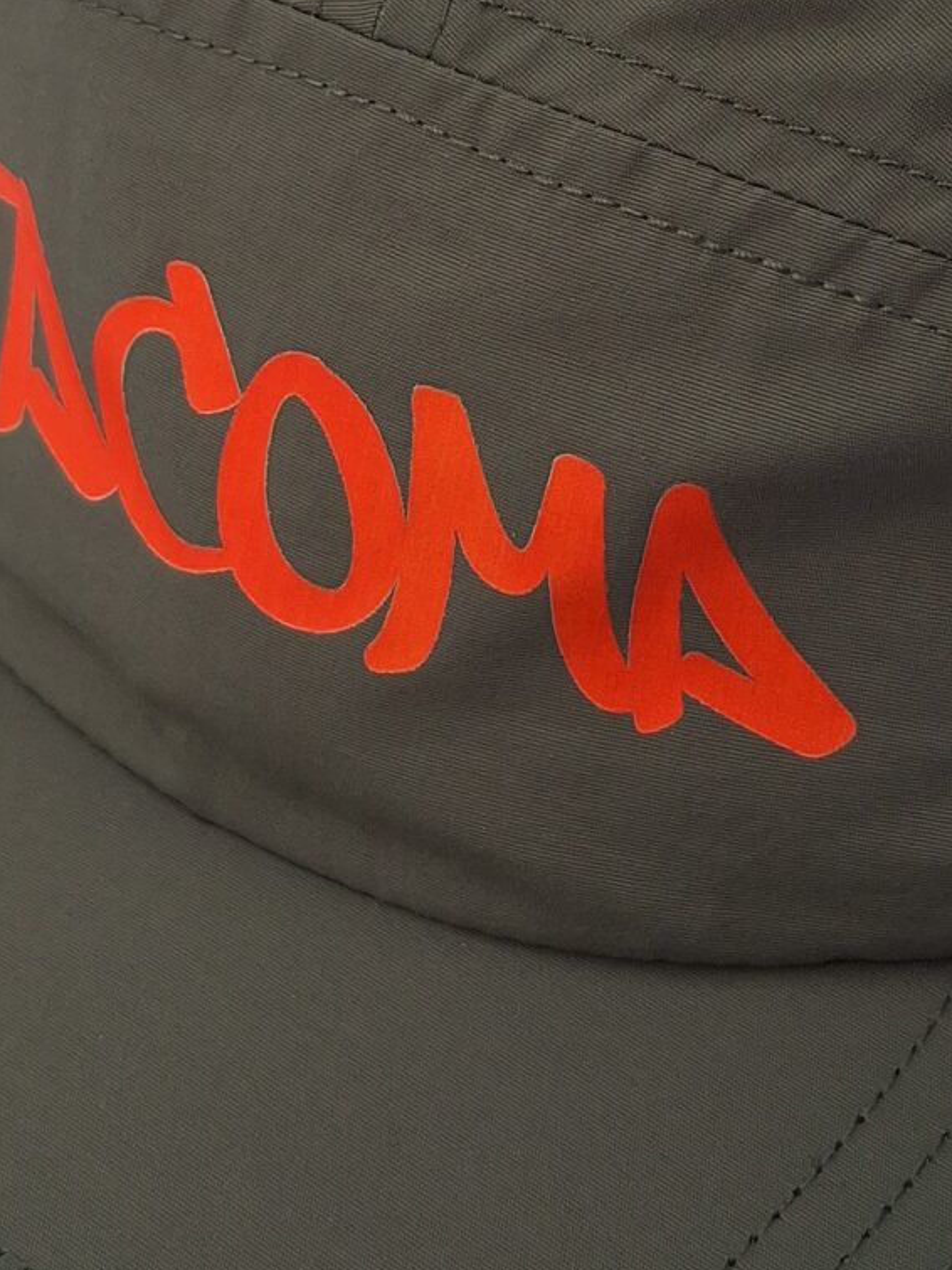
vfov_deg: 24.8
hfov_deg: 18.9
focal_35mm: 78
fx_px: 2861
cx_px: 456
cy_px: 338
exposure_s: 1/458
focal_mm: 5.54
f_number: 1.8
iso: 40
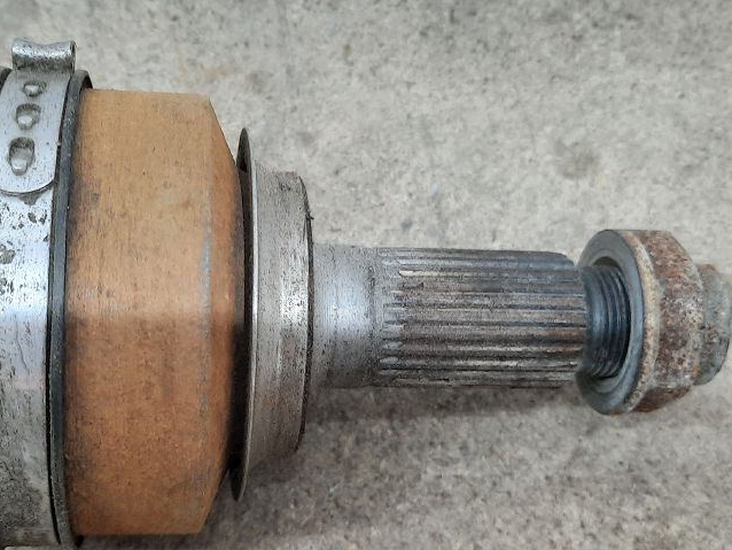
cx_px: 307
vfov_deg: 30.9
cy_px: 305
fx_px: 994
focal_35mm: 47
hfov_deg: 40.3
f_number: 2
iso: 250
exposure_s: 1/33
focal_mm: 4.6
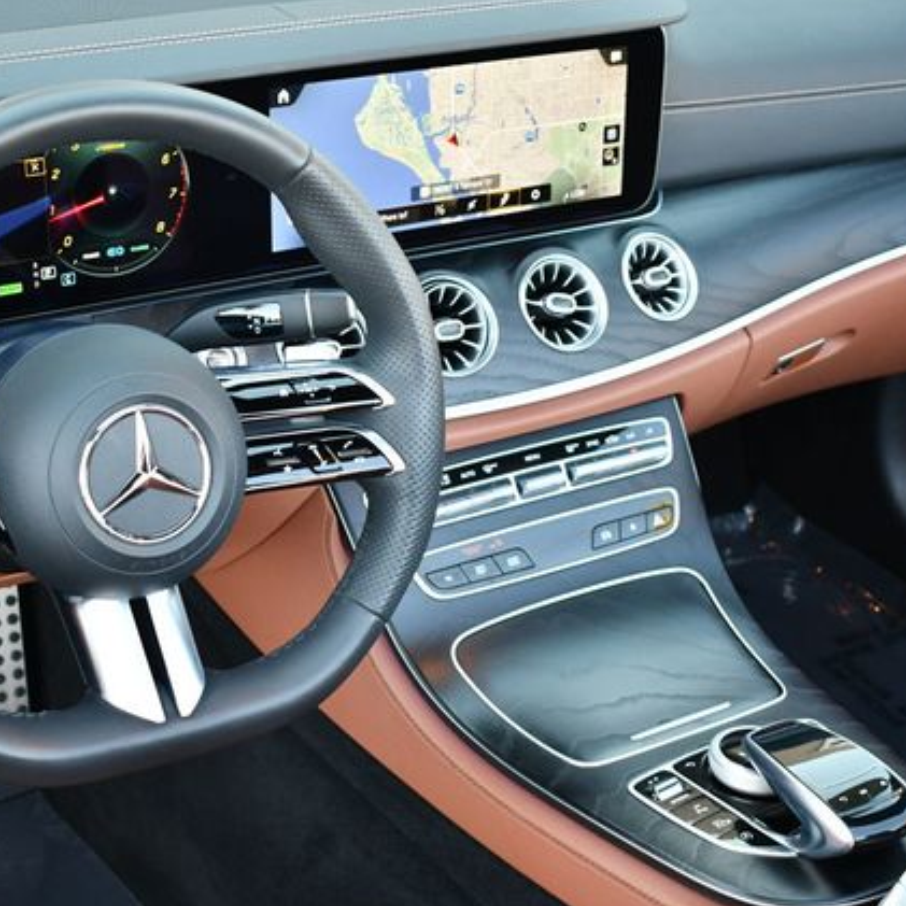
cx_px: 318
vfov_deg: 27.7
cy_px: 454
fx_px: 1836
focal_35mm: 62
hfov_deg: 27.6
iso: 800
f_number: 4
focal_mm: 24
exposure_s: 1/160
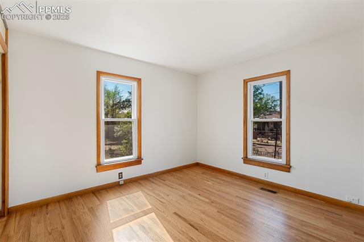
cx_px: 182
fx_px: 162
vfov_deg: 73.7
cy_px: 121
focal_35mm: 16
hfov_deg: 96.8
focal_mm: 16
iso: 100
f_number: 6.3
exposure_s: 1/8
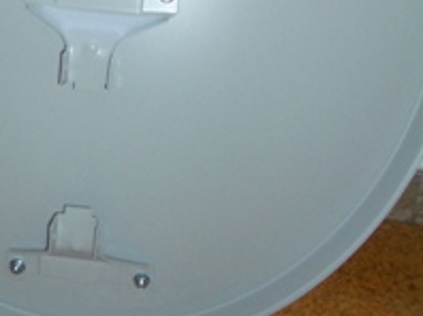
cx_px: 100
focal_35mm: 85
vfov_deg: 16.8
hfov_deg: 22.8
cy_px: -23
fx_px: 1037
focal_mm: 5.8
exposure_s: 1/60
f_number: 2.6
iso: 100
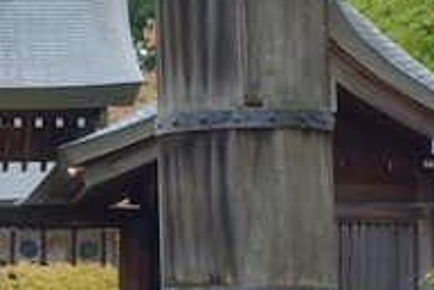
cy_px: -12
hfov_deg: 3.9
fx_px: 6285
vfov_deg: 2.6
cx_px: -292
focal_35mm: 521
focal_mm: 70
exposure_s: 1/500
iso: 2000
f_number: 10
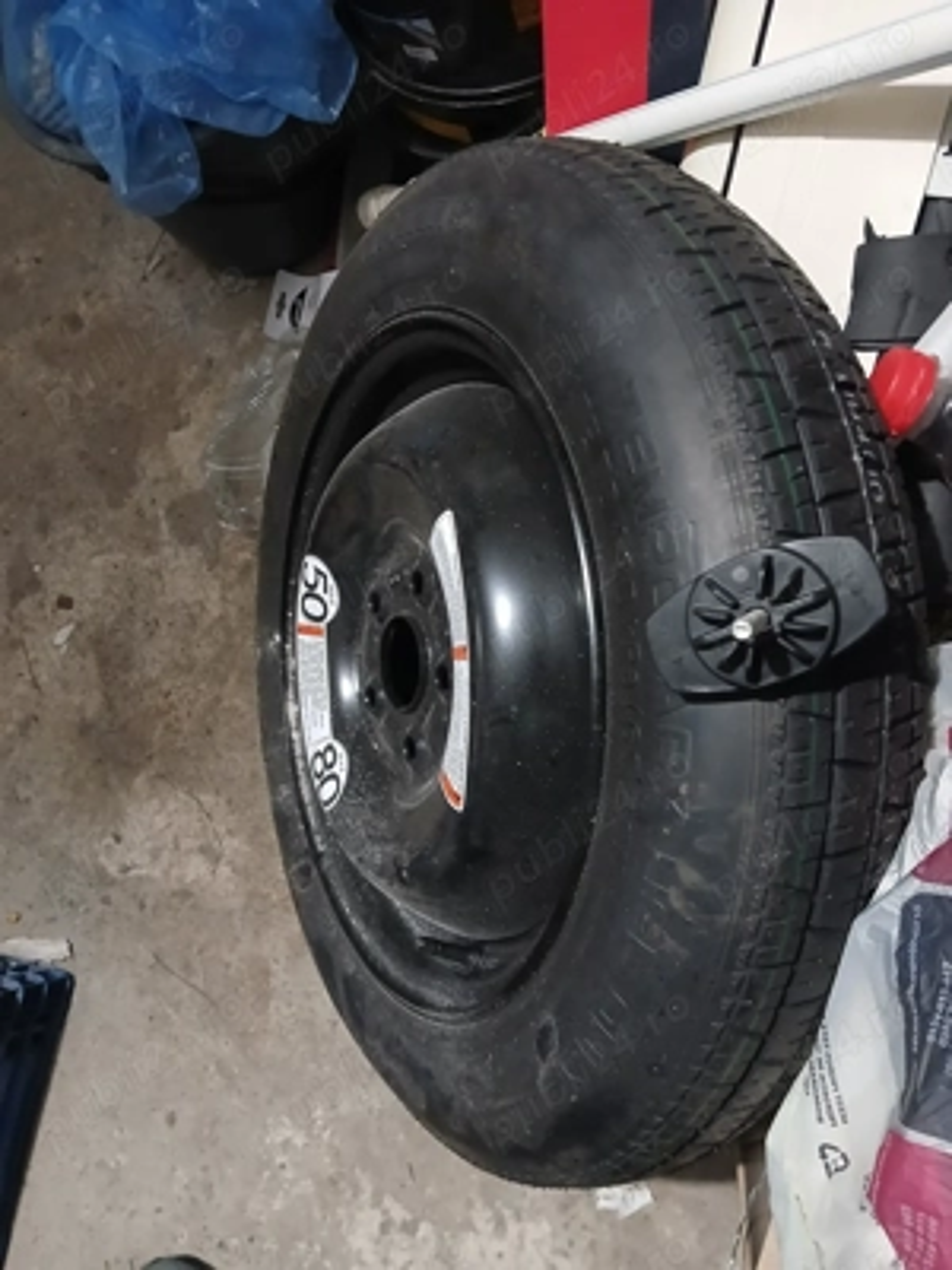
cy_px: 635
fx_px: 953
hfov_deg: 53.1
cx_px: 476
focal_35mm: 26
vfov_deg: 67.3
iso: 640
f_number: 1.8
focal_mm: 3.98
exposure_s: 1/20
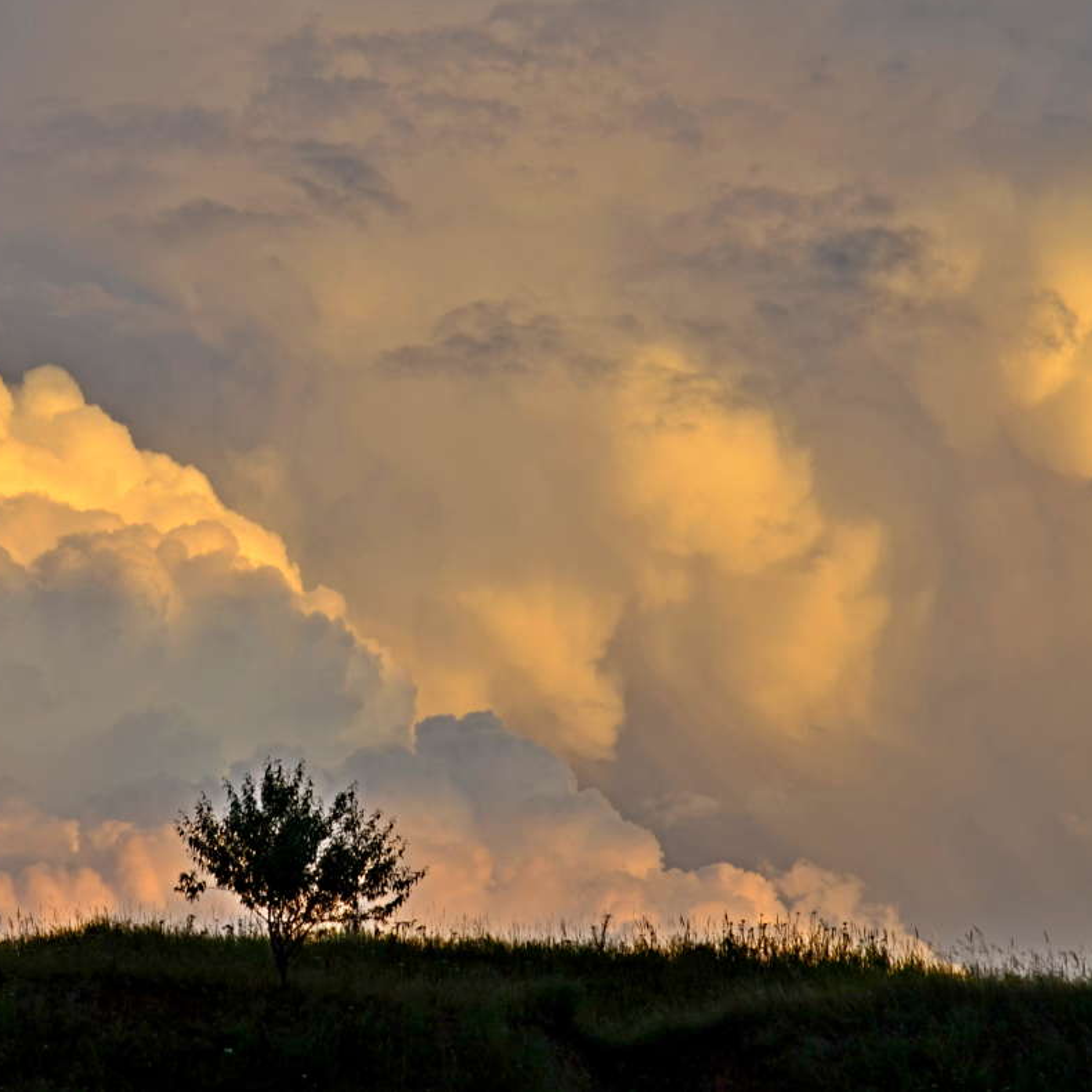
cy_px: 544
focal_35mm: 174
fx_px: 6210
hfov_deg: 10.0
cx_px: 346
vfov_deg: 10.0
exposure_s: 1/60
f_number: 10
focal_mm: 90
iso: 220
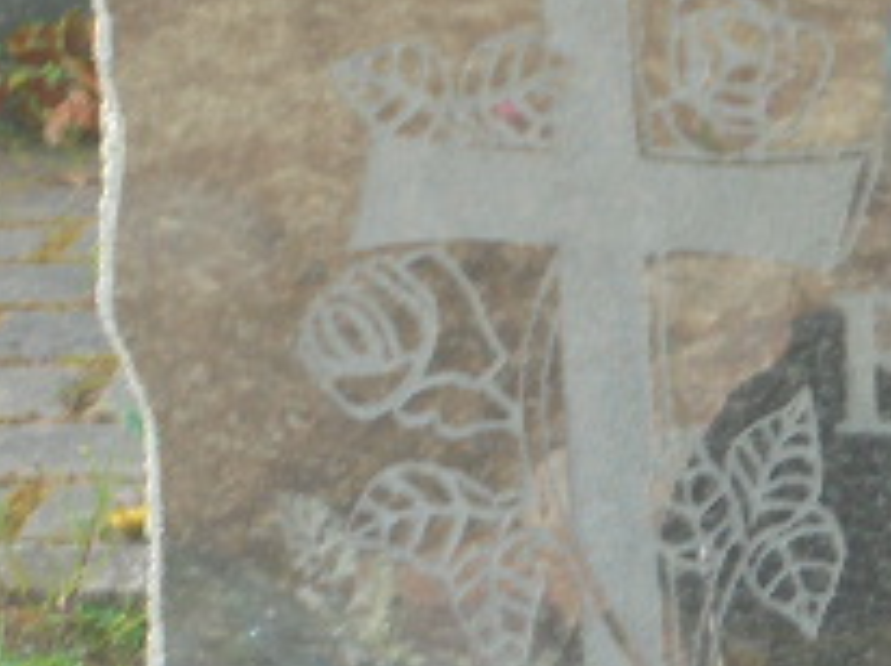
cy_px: 631
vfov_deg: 6.5
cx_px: 1215
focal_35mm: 227
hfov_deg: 8.6
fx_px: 5836
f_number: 6.1
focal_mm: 13.1
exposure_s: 1/50
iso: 100
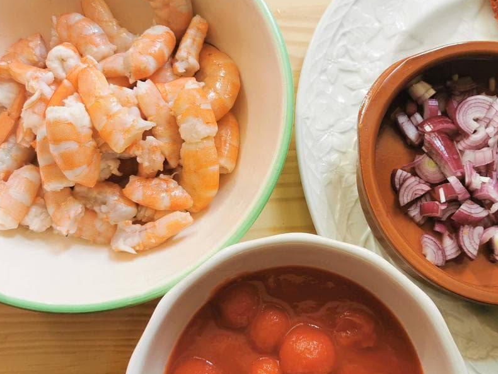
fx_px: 590
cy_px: 196
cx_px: 272
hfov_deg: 45.7
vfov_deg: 35.1
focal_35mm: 41
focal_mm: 5.56
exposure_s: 1/187
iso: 50
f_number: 1.6
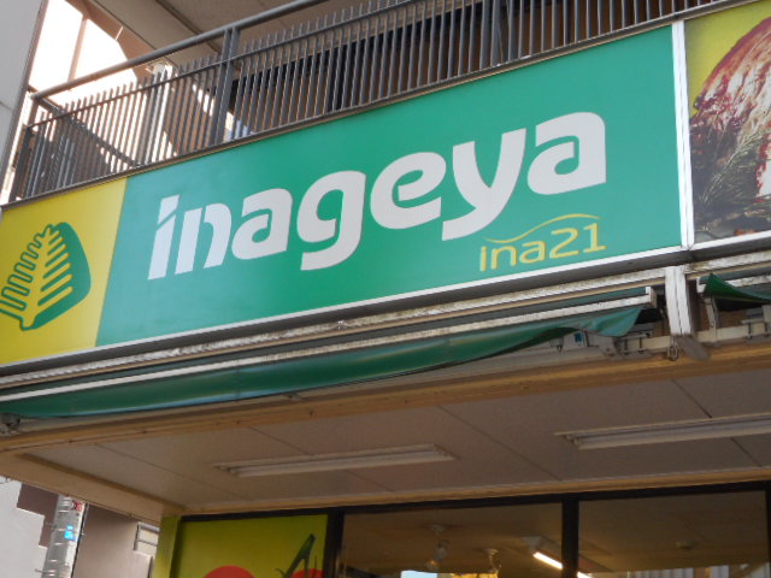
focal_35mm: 51
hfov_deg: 37.5
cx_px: 386
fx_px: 1136
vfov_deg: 28.6
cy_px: 289
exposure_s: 1/60
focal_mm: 9.1
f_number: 4.9
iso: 200
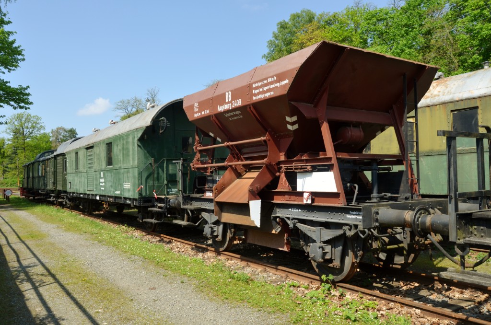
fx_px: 408
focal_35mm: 30
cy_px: 162
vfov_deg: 43.4
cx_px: 246
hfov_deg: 62.0
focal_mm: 20
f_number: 7.1
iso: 100
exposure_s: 1/200
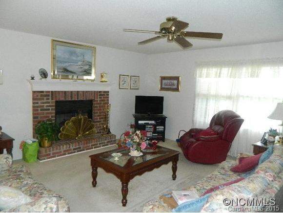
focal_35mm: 25
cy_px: 106
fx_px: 205
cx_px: 142
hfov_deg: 69.3
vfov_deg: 54.9
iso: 200
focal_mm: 4.5
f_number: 3.1
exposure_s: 1/30
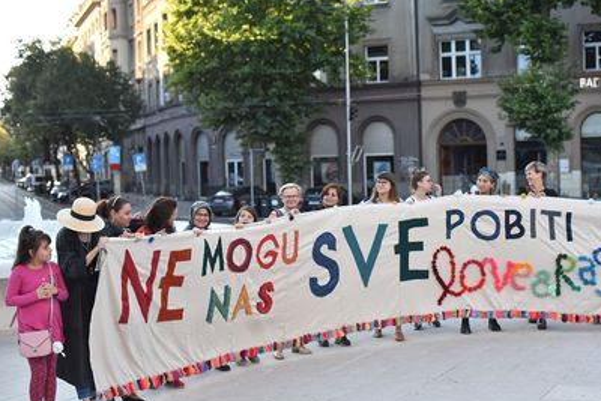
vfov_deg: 22.6
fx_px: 1002
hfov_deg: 33.3
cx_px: 347
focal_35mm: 60
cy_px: 227
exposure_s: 1/4000
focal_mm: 50
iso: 2800
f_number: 2.8
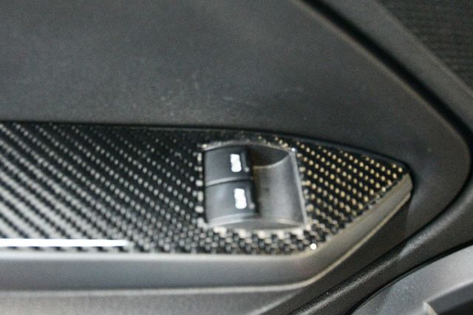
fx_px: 591
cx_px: 236
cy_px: 158
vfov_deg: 29.8
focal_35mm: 45
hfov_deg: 43.6
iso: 12800
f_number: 4
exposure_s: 1/60
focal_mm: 30
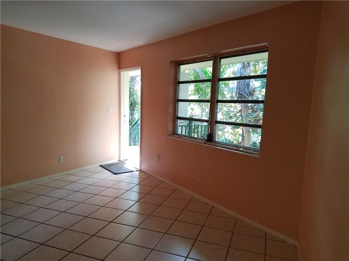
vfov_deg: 53.1
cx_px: 174
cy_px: 130
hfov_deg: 67.3
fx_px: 262
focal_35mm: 26
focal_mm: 4.2
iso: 80
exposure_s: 1/60
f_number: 1.7
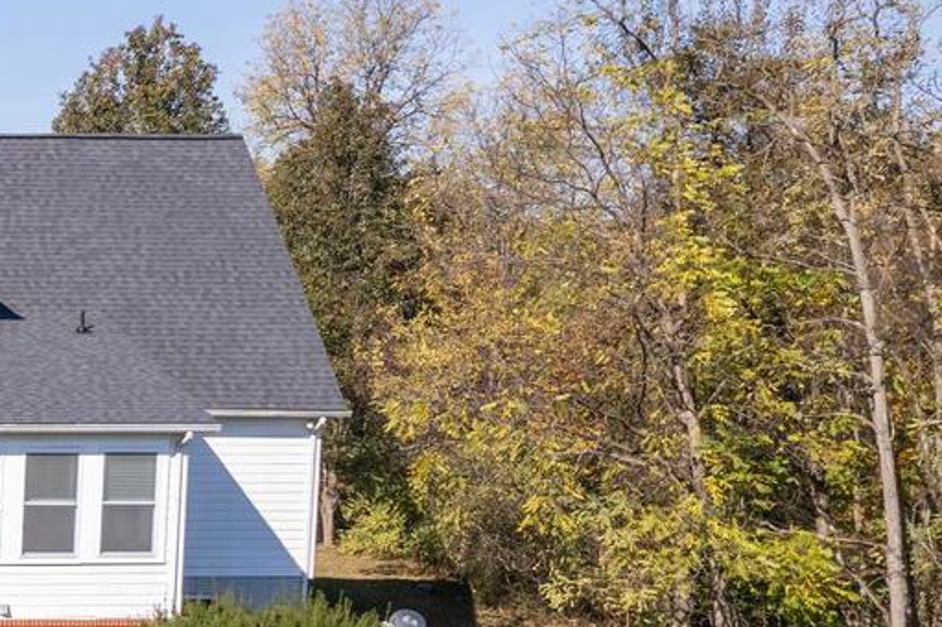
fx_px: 1621
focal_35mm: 62
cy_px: 488
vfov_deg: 21.6
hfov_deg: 26.1
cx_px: -376
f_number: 2.8
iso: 130
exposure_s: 1/1250
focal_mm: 8.38
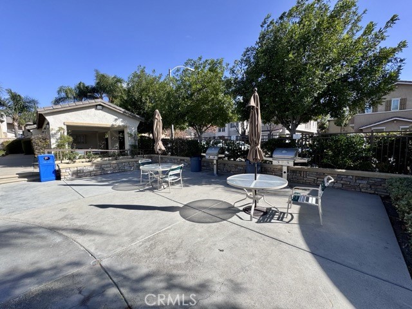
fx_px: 167
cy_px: 154
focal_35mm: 14
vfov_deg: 85.7
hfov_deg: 102.1
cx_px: 206
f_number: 2.2
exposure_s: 1/1006
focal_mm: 2.22
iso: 50
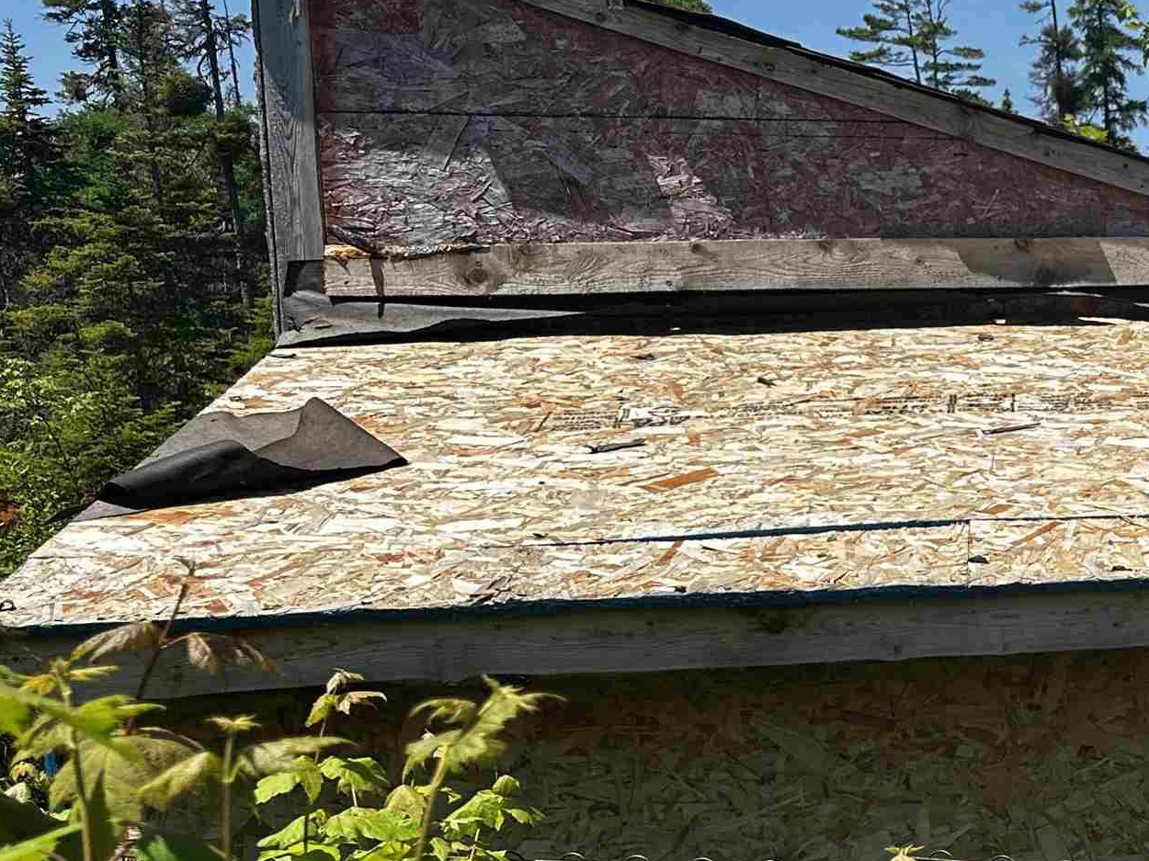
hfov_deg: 28.2
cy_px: 651
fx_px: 1958
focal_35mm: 59
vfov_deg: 24.5
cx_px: 1409
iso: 80
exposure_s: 1/3597
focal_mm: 6.86
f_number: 1.78
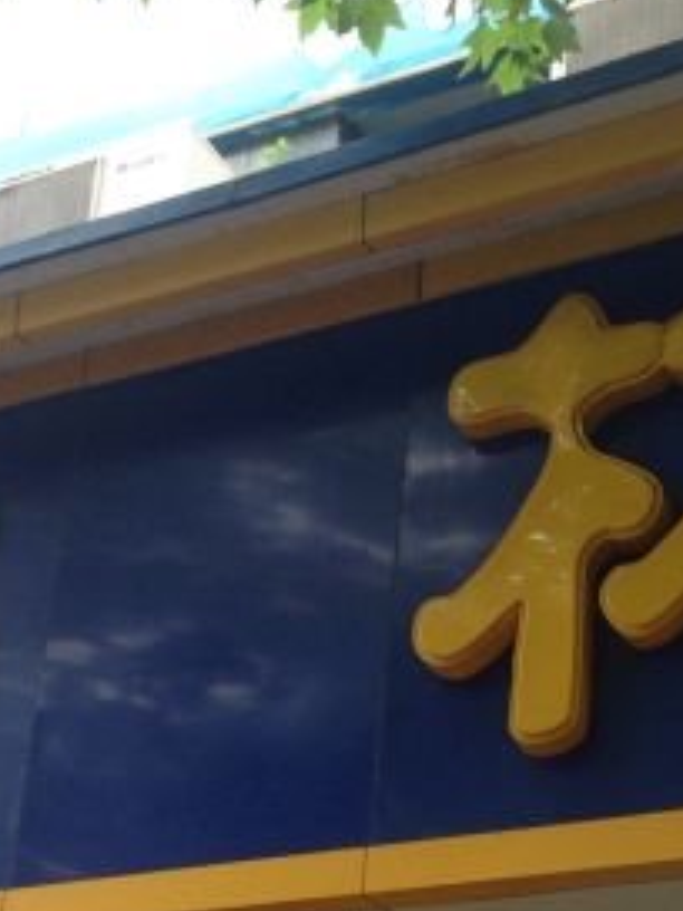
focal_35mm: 85
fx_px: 2236
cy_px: 934
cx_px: 310
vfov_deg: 22.1
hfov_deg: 17.4
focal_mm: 4.12
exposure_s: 1/120
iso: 80
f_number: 2.4
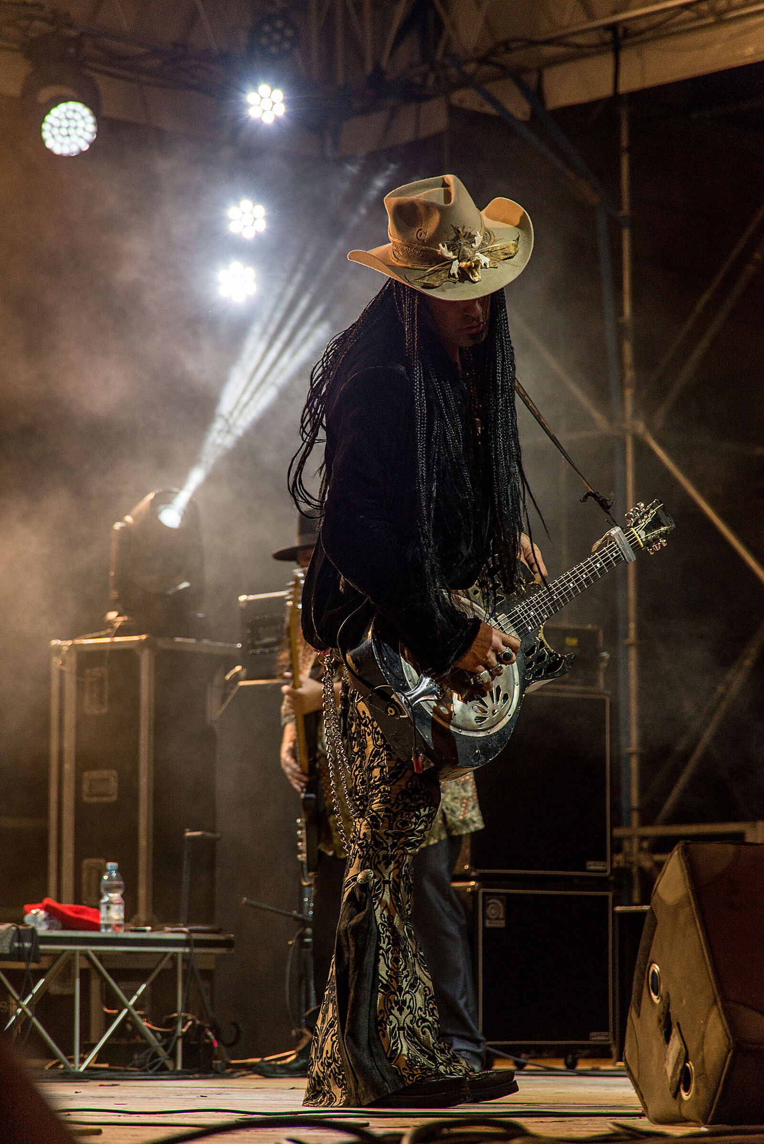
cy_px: 572
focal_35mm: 120
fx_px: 3816
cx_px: 382
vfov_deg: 17.1
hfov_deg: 11.4
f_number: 6.3
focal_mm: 120
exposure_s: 1/200
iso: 640
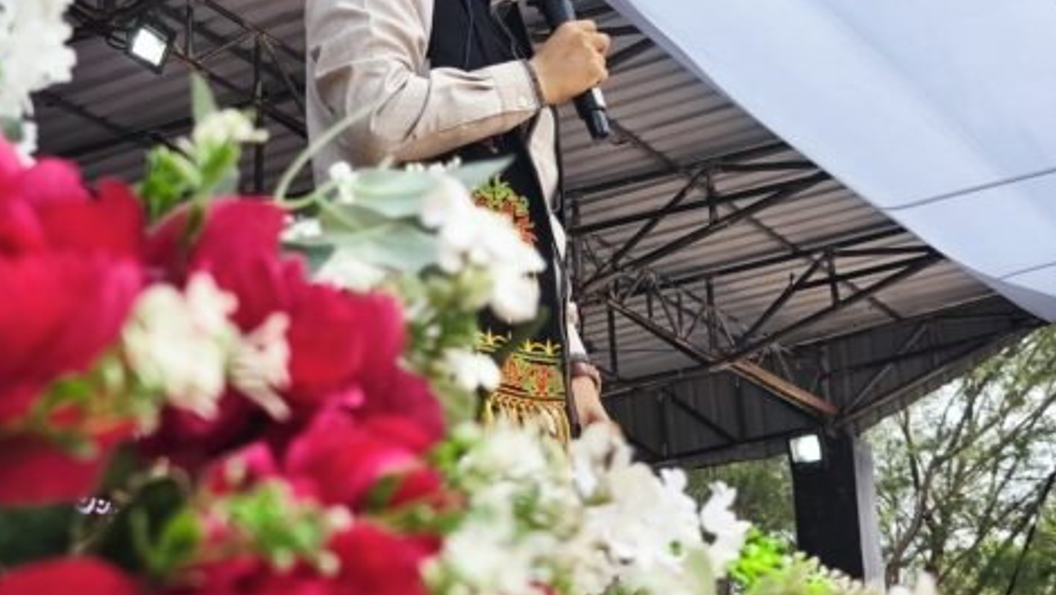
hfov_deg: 29.7
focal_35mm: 71
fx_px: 1988
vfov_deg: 16.9
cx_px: 430
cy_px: 137
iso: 50
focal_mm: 6.18
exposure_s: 1/530
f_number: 1.65
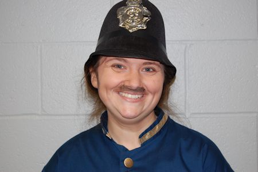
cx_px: 129
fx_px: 451
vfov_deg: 21.5
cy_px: 86
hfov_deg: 31.9
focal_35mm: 63
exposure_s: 1/60
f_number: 5.3
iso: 400
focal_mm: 42
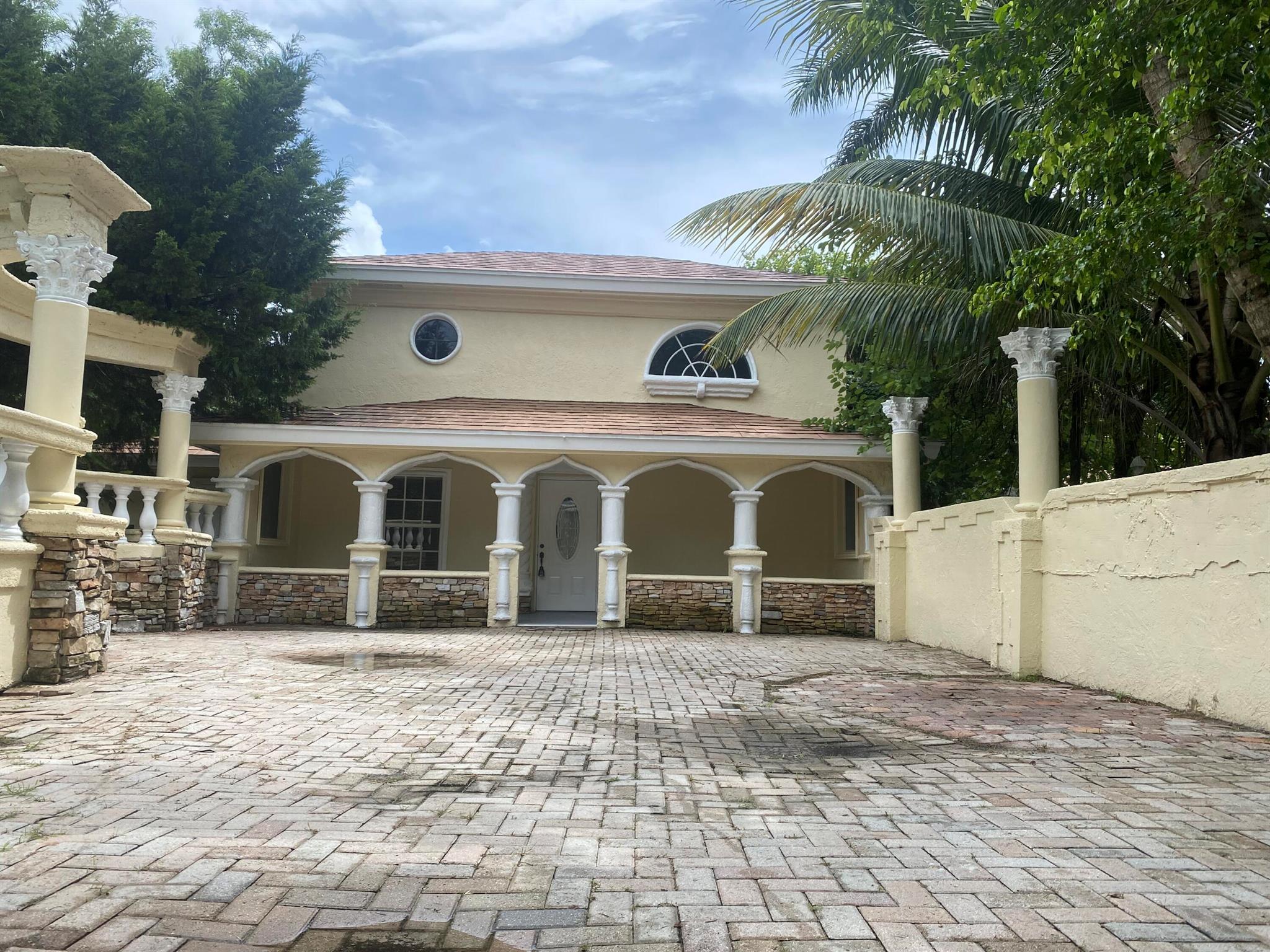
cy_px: 476
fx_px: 954
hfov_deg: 67.3
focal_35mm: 26
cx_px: 635
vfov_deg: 53.1
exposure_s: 1/2513
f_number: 1.8
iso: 32
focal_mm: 4.25
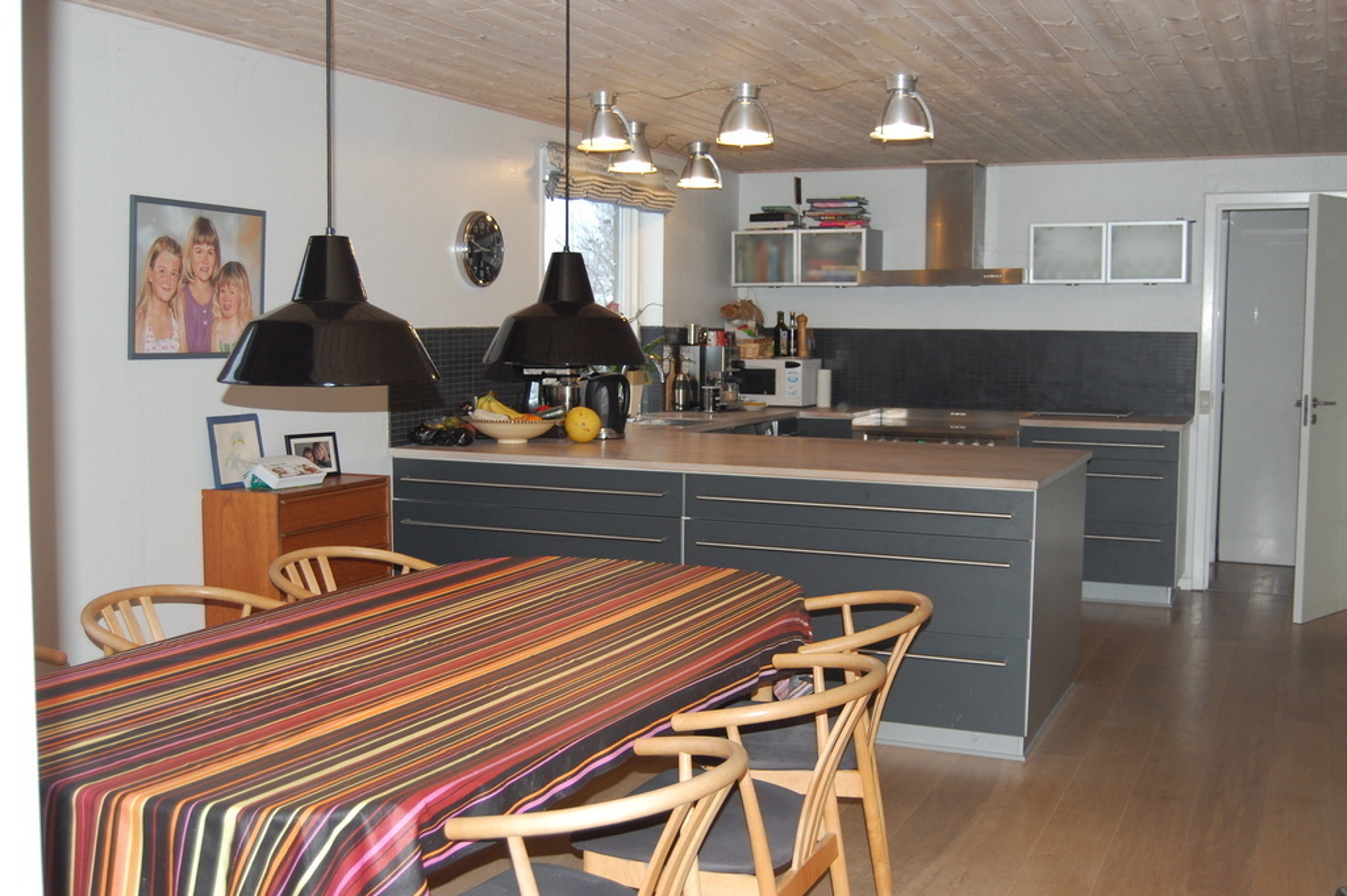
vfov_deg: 34.2
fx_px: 1458
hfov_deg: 49.6
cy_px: 448
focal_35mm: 39
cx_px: 674
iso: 400
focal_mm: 26
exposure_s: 1/60
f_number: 4
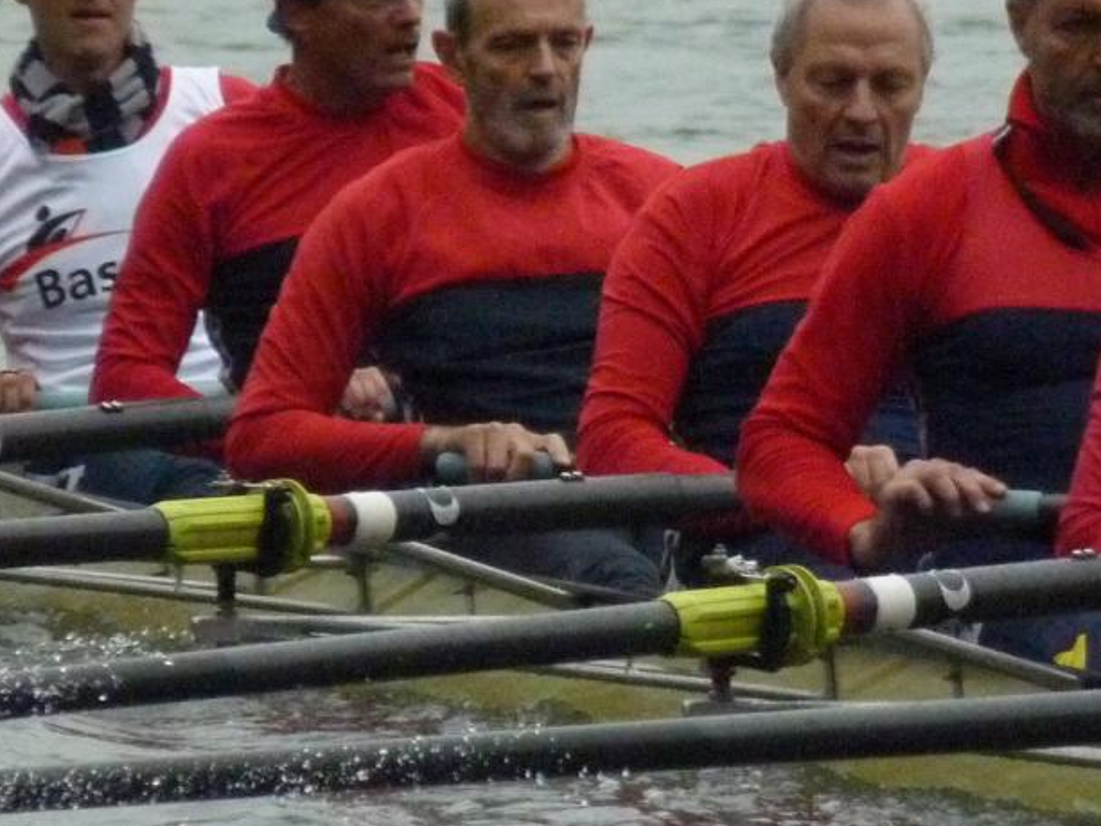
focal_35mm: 1269
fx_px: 40370
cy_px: 120
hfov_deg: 1.6
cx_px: 835
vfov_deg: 1.2
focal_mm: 86.4
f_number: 4.4
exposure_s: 1/500
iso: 640
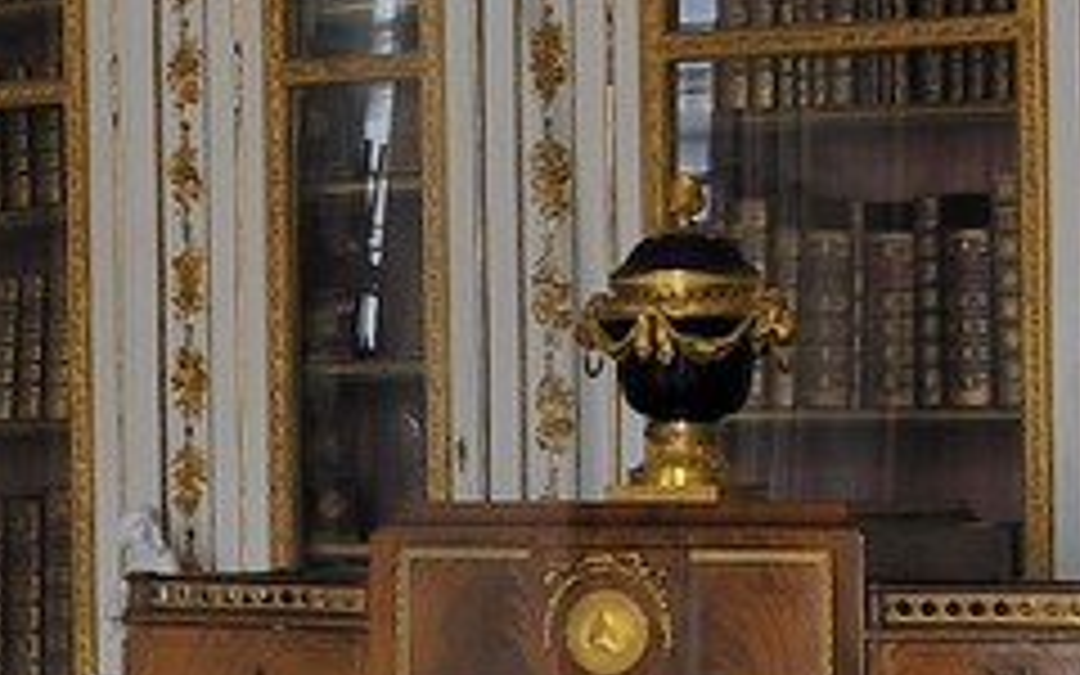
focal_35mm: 163
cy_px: 464
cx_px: -1287
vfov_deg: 8.0
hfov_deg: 11.2
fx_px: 4798
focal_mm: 24
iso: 200
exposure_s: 8
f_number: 13
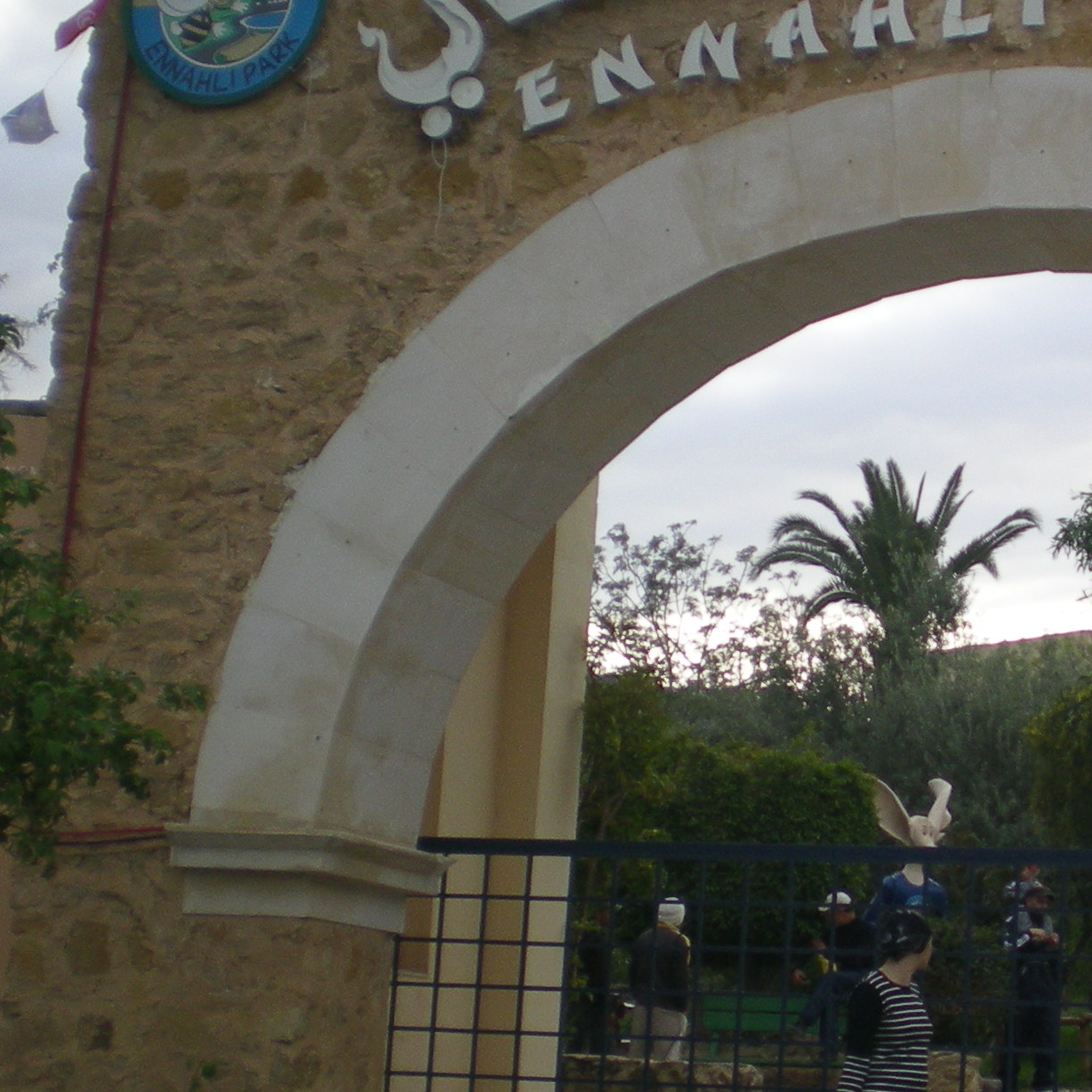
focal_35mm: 84
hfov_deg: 20.2
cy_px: 546
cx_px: 1025
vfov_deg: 20.6
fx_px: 2998
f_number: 3.1
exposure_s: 1/126
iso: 60
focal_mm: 6.3
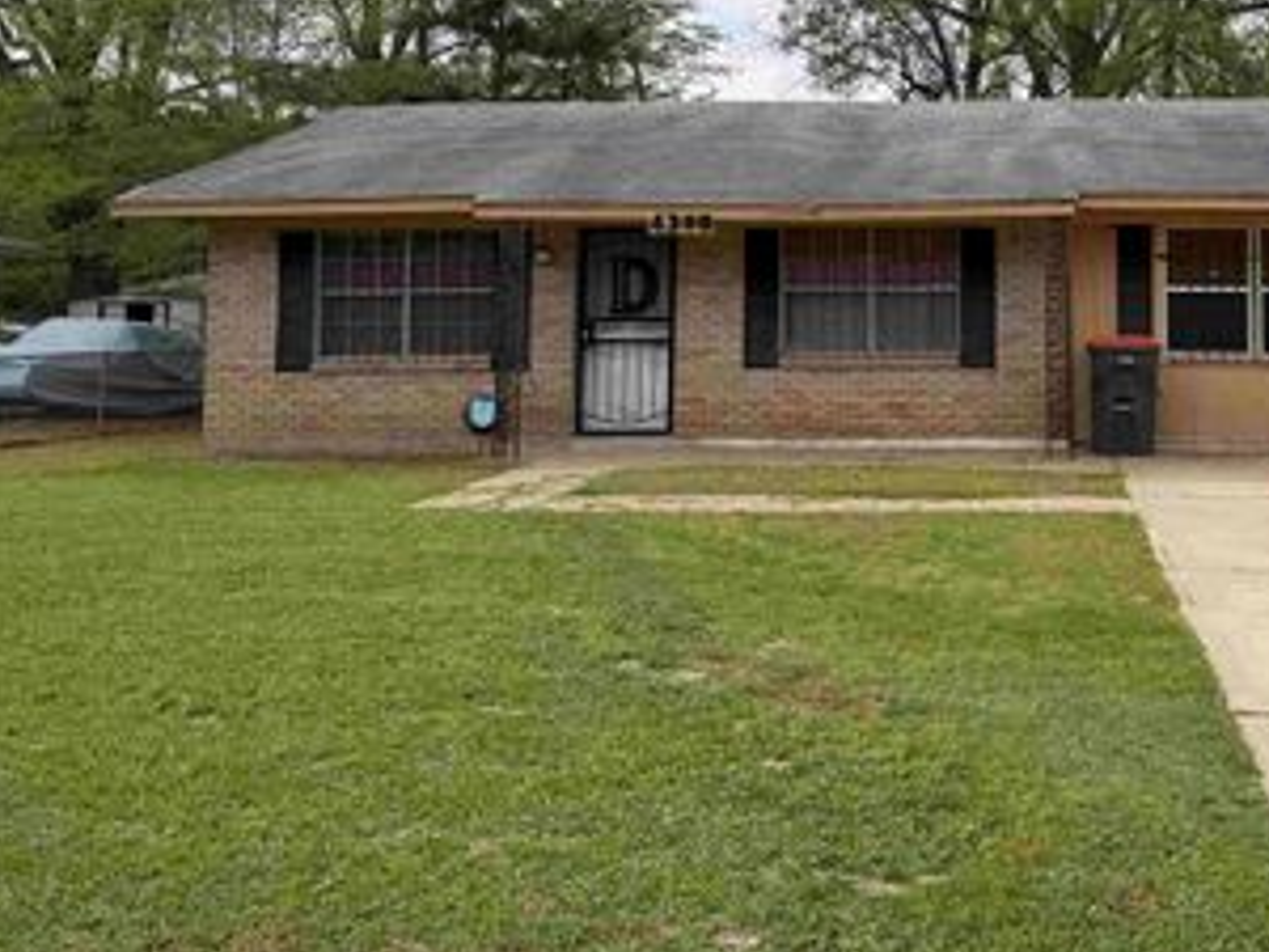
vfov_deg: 35.0
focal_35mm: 40
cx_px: 969
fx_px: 1466
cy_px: 209
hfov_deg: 45.0
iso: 80
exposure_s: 1/3953
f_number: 1.78
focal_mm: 6.76
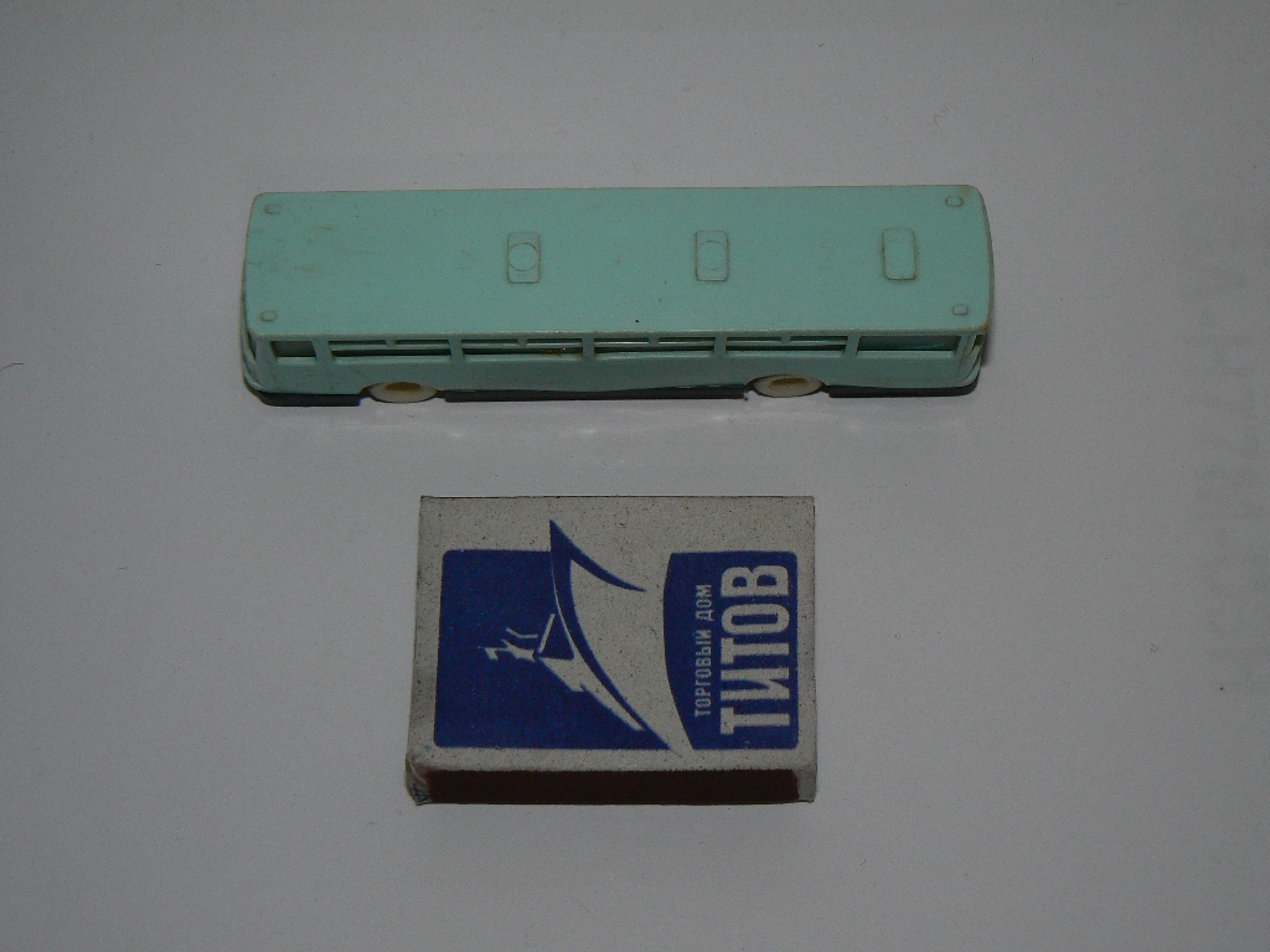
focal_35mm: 68
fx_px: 2495
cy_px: 476
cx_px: 635
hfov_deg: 28.6
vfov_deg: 21.6
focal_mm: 11.4
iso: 80
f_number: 3.2
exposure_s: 1/30
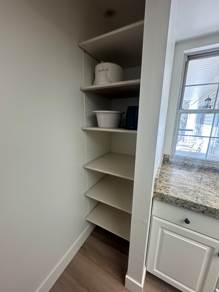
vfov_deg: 102.1
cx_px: 110
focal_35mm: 14
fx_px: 118
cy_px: 146
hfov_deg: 85.7
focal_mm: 2.22
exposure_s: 1/120
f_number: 2.2
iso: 320
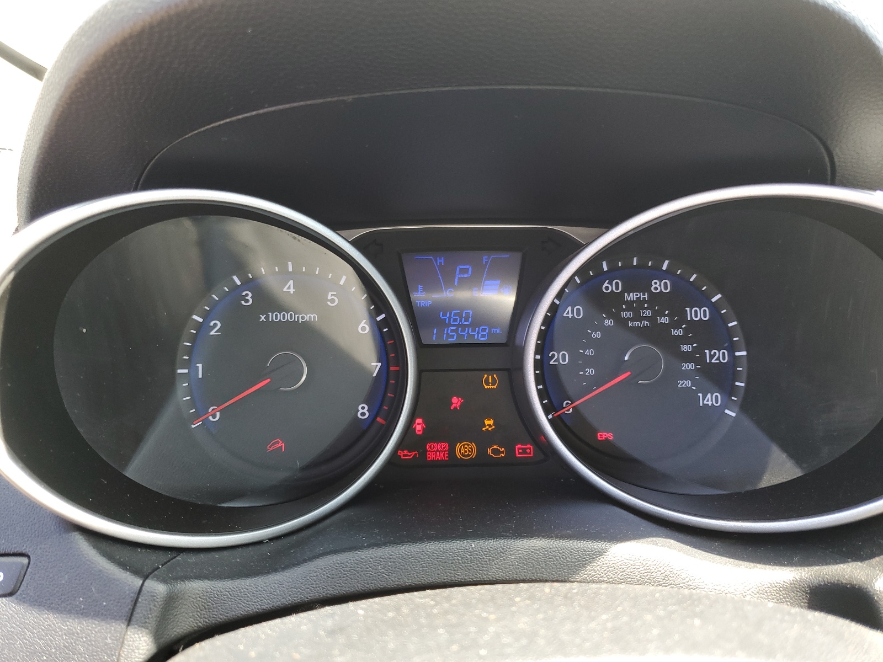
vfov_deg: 53.1
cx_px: 442
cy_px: 331
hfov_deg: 67.3
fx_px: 663
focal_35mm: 26
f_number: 1.5
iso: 70
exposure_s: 1/120
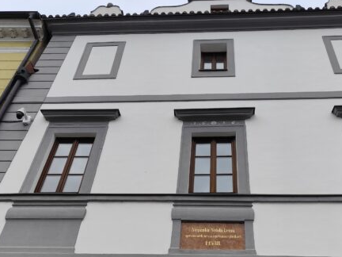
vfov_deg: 39.0
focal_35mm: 36
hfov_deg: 51.2
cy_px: 178
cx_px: 196
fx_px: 356
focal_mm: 6.19
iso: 50
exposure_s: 1/823
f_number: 1.65
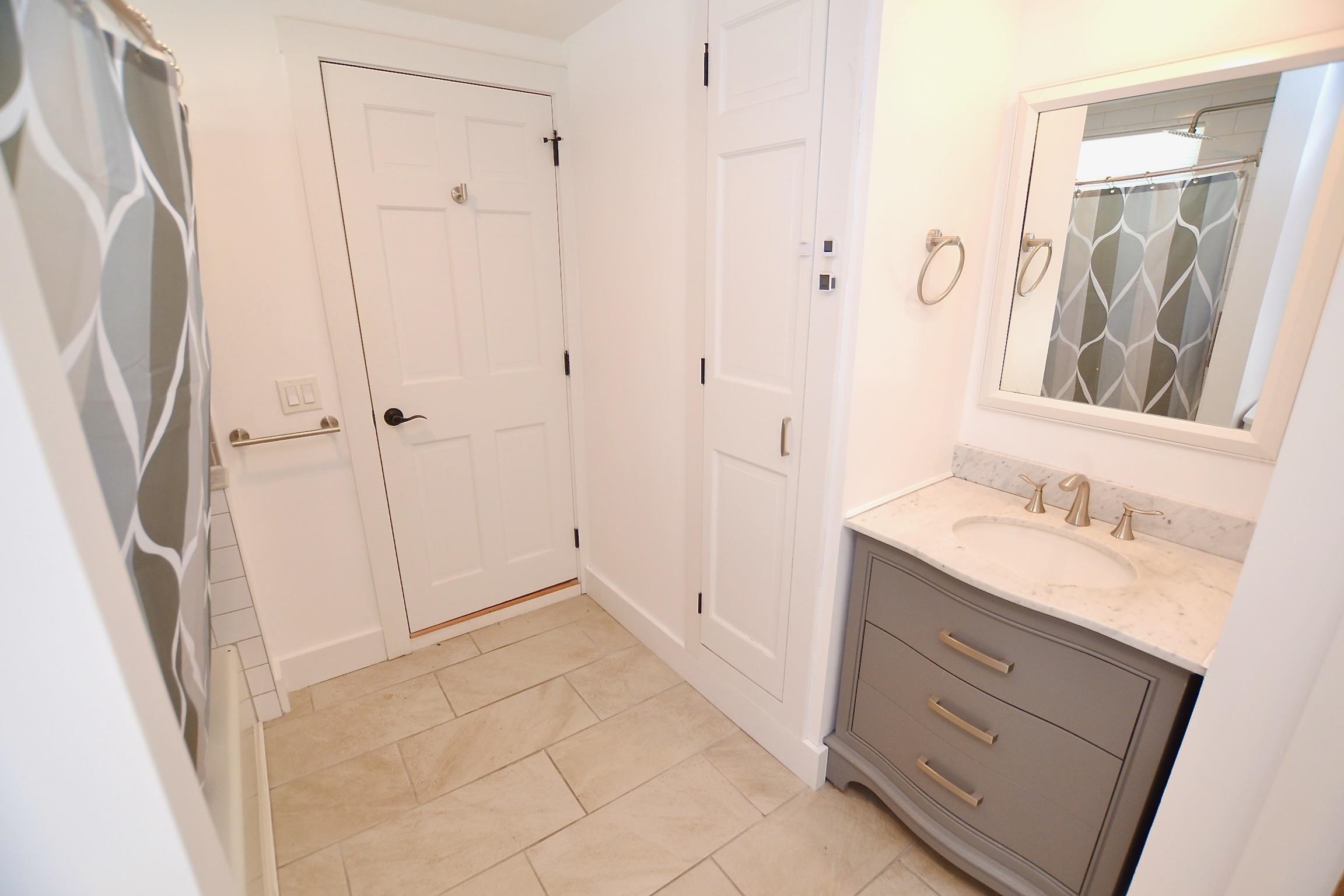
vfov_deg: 77.3
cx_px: 672
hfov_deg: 100.4
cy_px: 448
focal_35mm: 15
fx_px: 560
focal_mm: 10
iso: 400
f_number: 4.5
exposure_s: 1/80
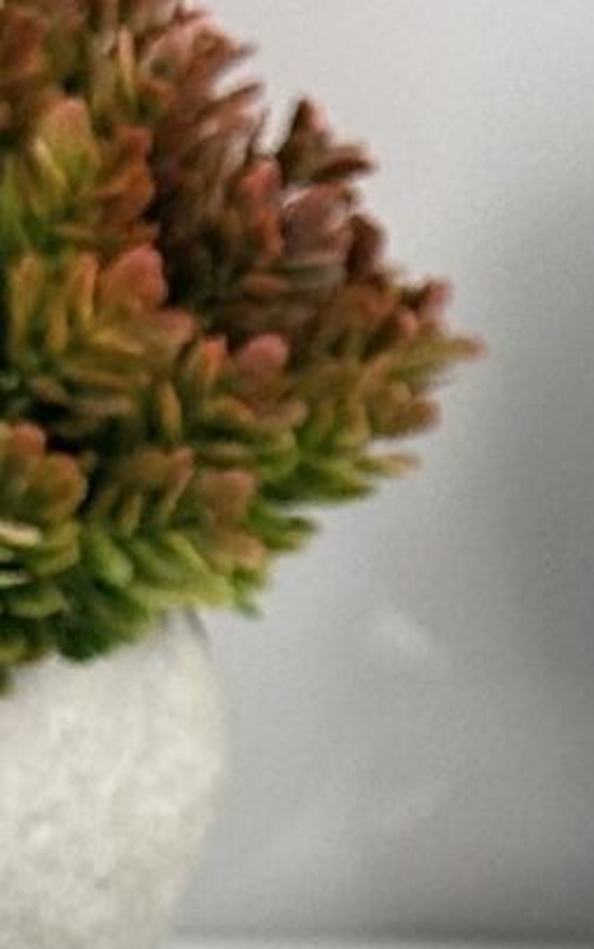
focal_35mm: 321
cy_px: 1152
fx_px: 8308
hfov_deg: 3.9
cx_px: 1946
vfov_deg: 6.5
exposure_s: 1/50
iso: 160
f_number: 1.78
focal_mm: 6.86
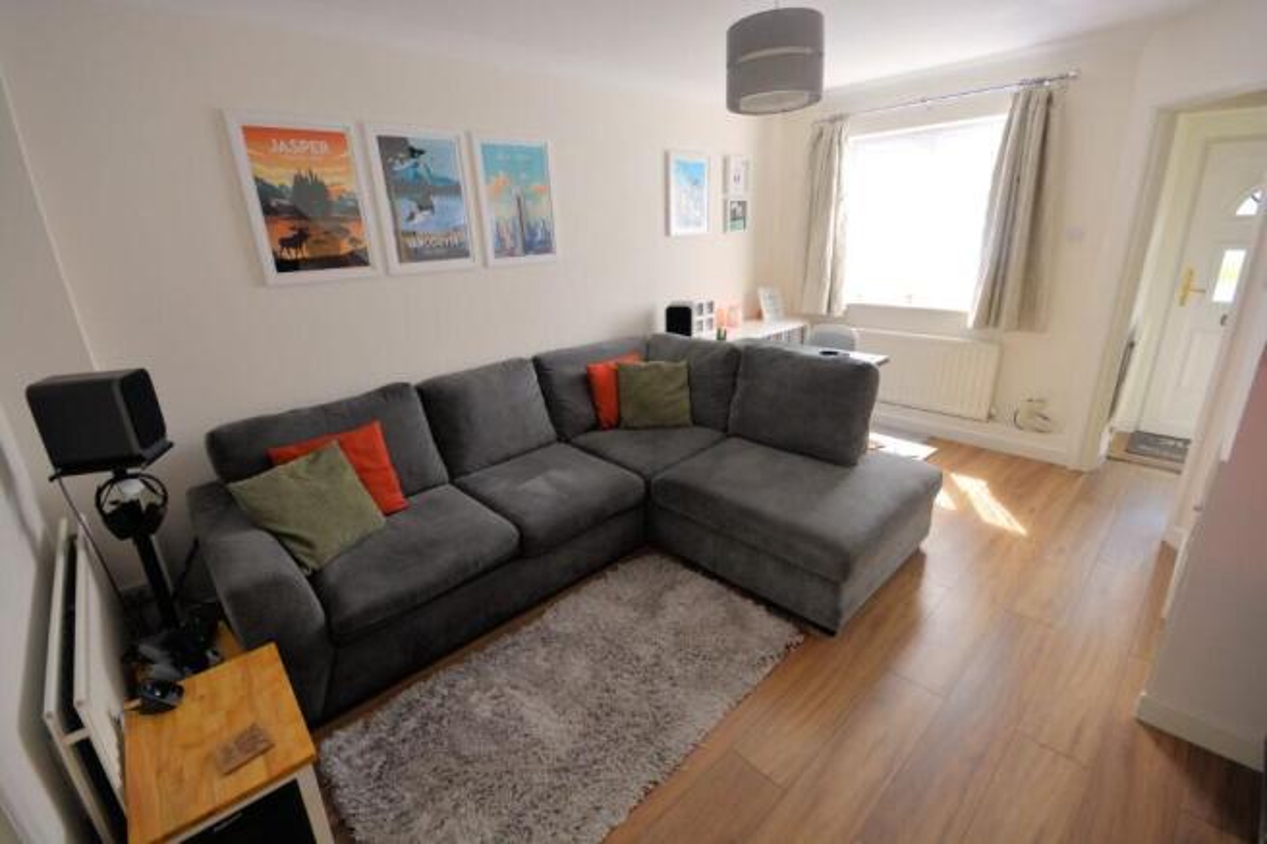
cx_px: 634
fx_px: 528
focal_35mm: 15
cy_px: 422
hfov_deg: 100.4
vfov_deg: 77.3
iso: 400
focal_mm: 10
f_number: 8
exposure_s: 1/30
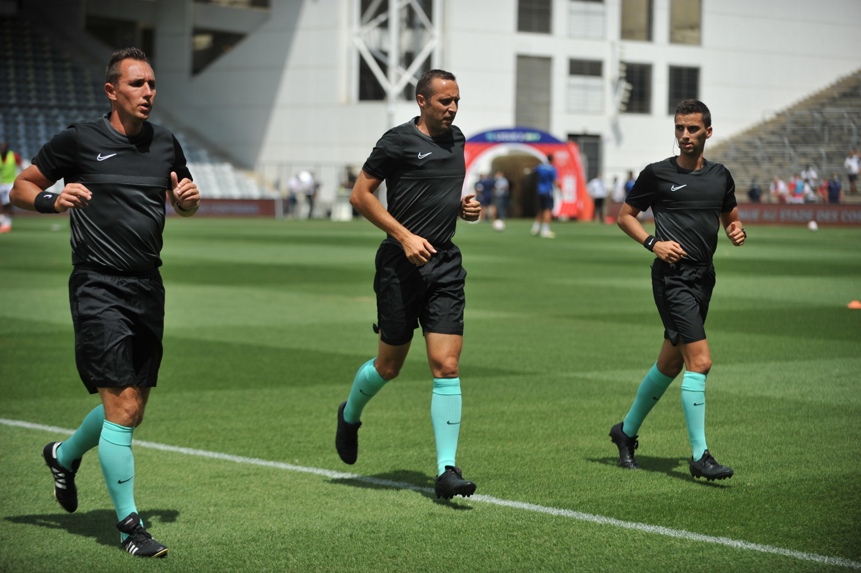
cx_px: 430
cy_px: 286
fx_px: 2510
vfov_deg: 13.0
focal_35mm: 105
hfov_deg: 19.5
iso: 200
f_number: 2.8
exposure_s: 1/5000
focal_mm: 105
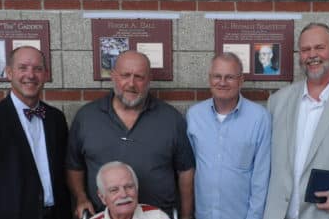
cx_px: 238
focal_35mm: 63
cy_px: 161
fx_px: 575
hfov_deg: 31.5
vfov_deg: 21.4
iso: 400
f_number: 5.6
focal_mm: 18
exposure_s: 1/125
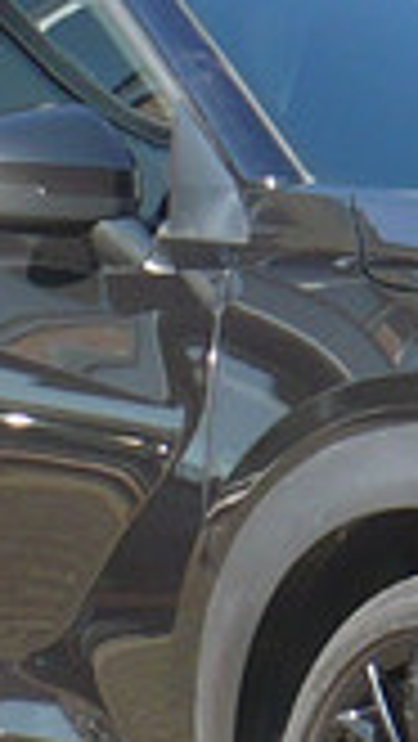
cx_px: 458
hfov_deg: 2.8
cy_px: 175
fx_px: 8578
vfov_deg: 4.9
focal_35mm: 436
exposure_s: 1/200
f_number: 3.2
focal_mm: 11.4
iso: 100
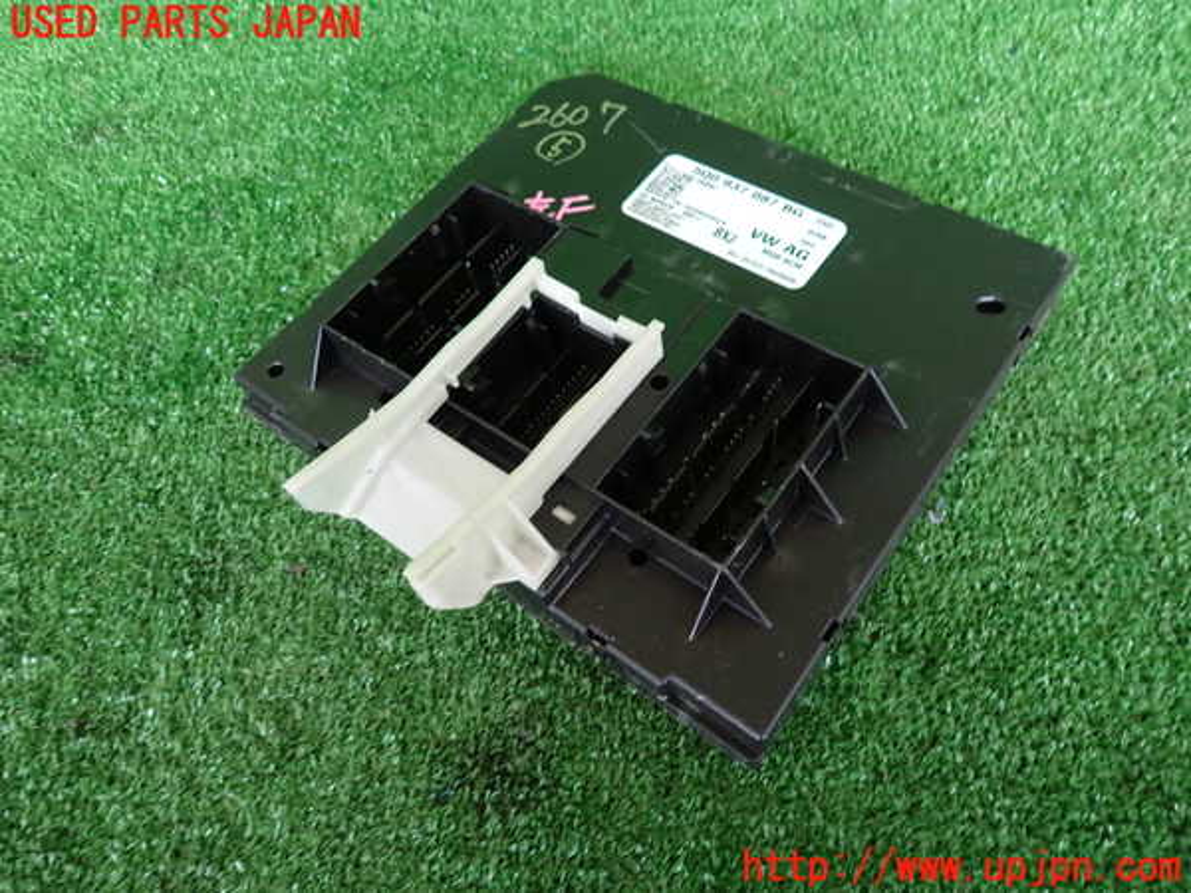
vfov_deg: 54.9
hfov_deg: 69.4
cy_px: 446
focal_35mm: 25
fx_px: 860
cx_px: 596
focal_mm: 4.5
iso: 200
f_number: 2
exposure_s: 1/50
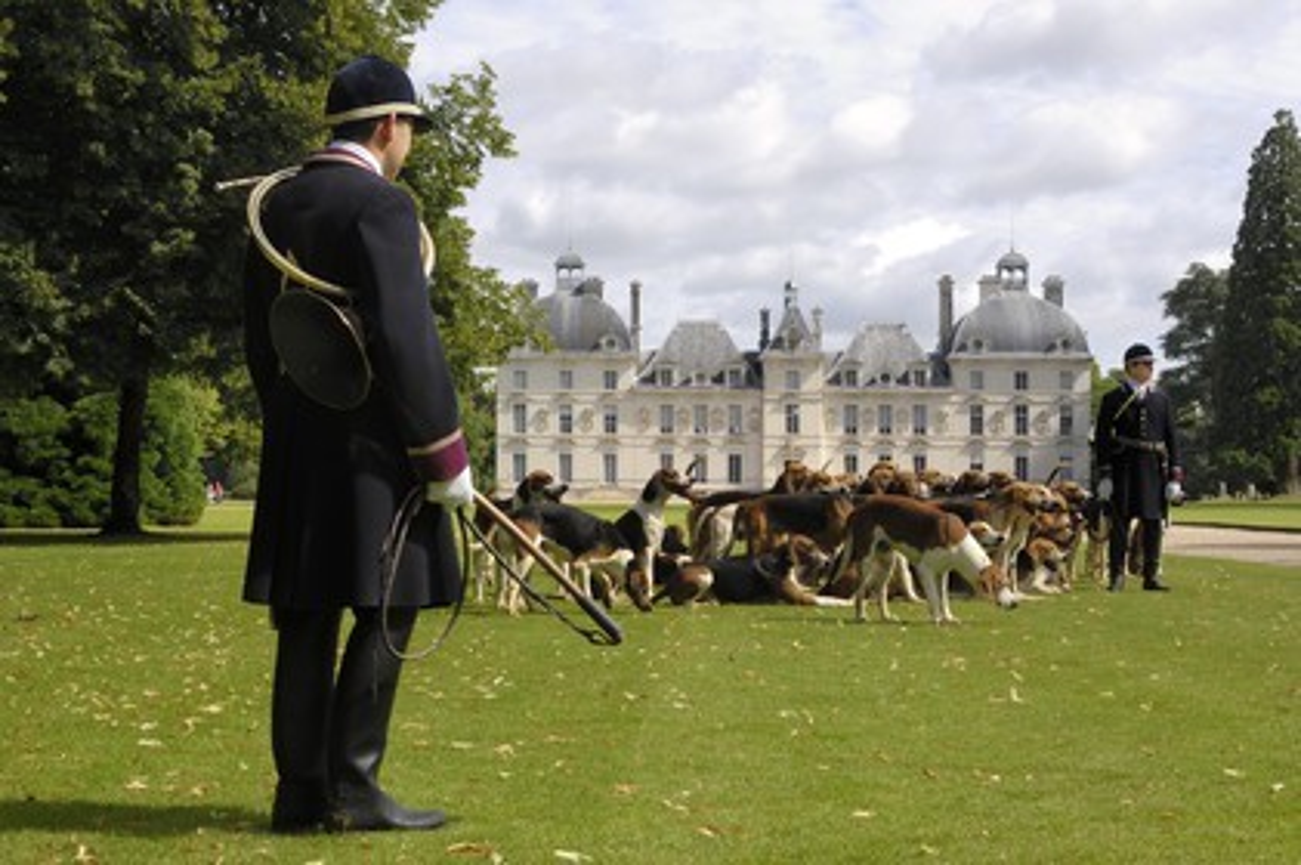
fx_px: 2058
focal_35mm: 57
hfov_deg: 35.1
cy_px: 432
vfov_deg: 23.7
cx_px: 650
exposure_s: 1/80
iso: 100
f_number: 11
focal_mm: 38
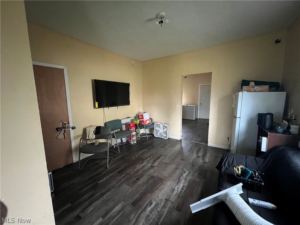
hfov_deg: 106.2
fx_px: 113
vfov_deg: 89.9
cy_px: 112
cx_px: 150
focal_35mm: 13
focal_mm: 1.57
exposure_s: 1/39
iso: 1250
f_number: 1.8
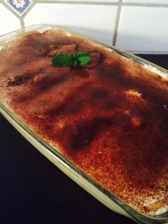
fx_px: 188
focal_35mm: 29
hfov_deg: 48.2
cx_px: 84
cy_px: 112
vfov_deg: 61.7
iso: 320
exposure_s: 1/15
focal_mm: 4.15
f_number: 2.2
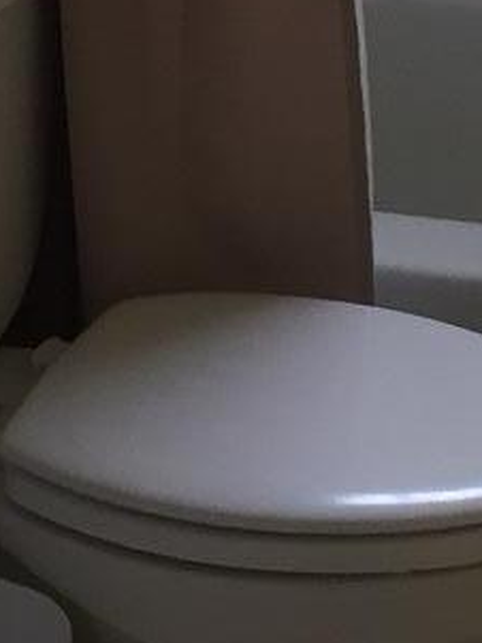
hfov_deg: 9.4
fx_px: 2913
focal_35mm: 157
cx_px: 542
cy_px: -299
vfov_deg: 12.0
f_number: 2.2
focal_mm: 4.15
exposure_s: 1/30
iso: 32
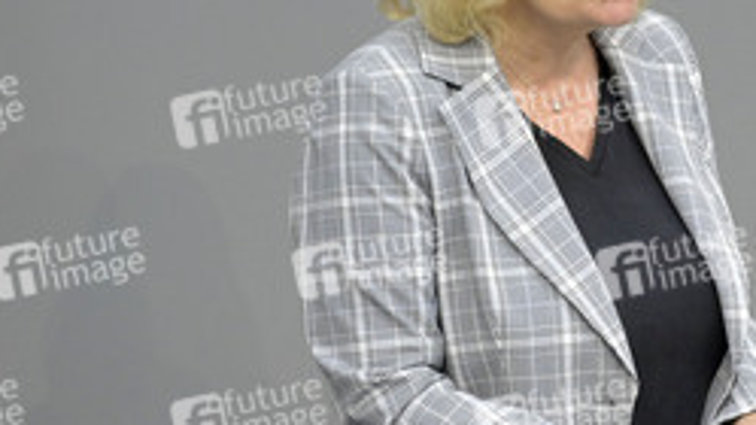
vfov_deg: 1.5
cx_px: 594
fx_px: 15935
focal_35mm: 795
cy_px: 188
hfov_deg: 2.7
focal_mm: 420
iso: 8000
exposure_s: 1/400
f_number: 5.6
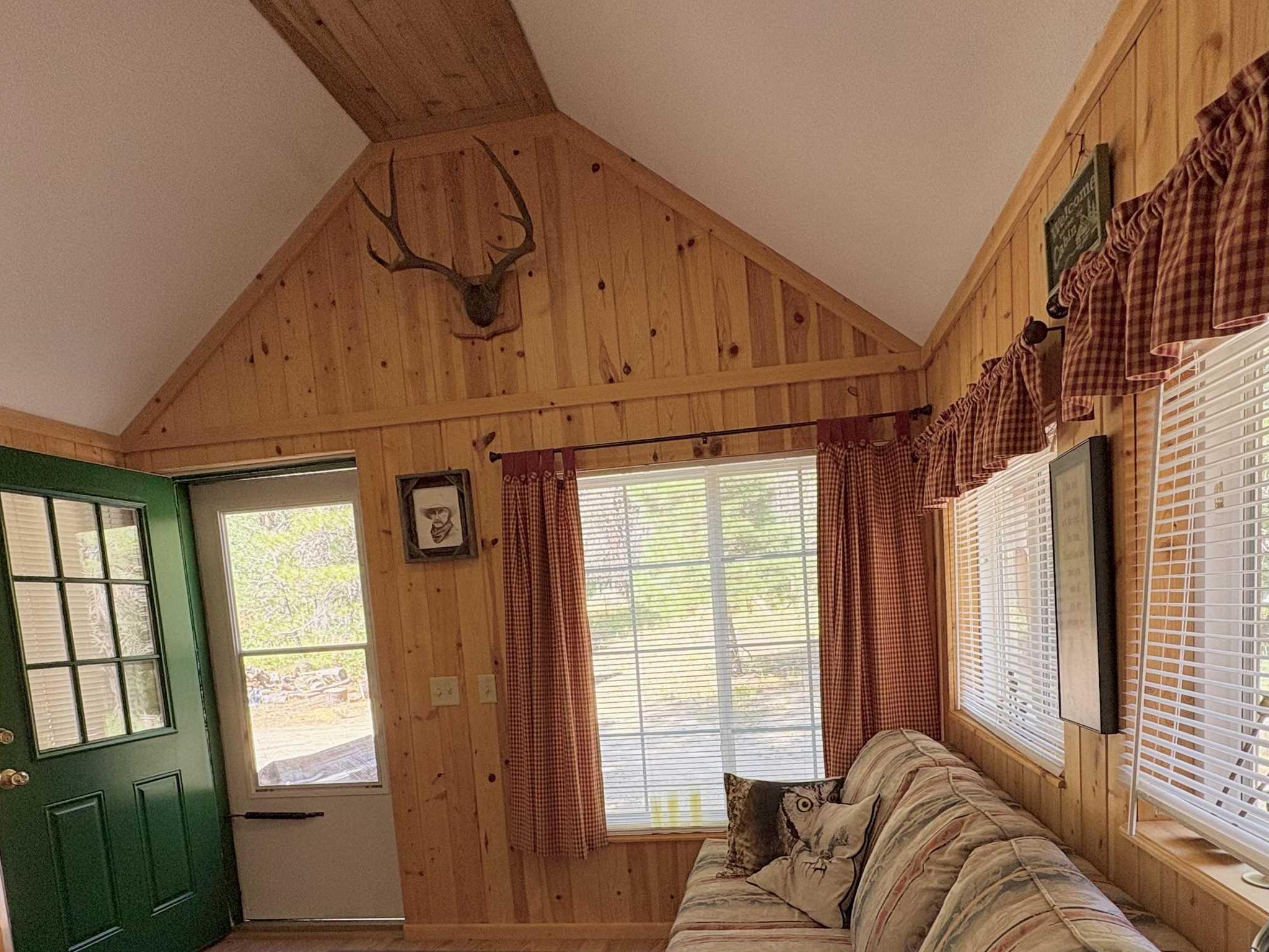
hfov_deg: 78.9
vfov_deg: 60.9
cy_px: 682
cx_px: 678
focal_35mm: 21
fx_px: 770
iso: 80
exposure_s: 1/99
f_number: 2.2
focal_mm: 2.22
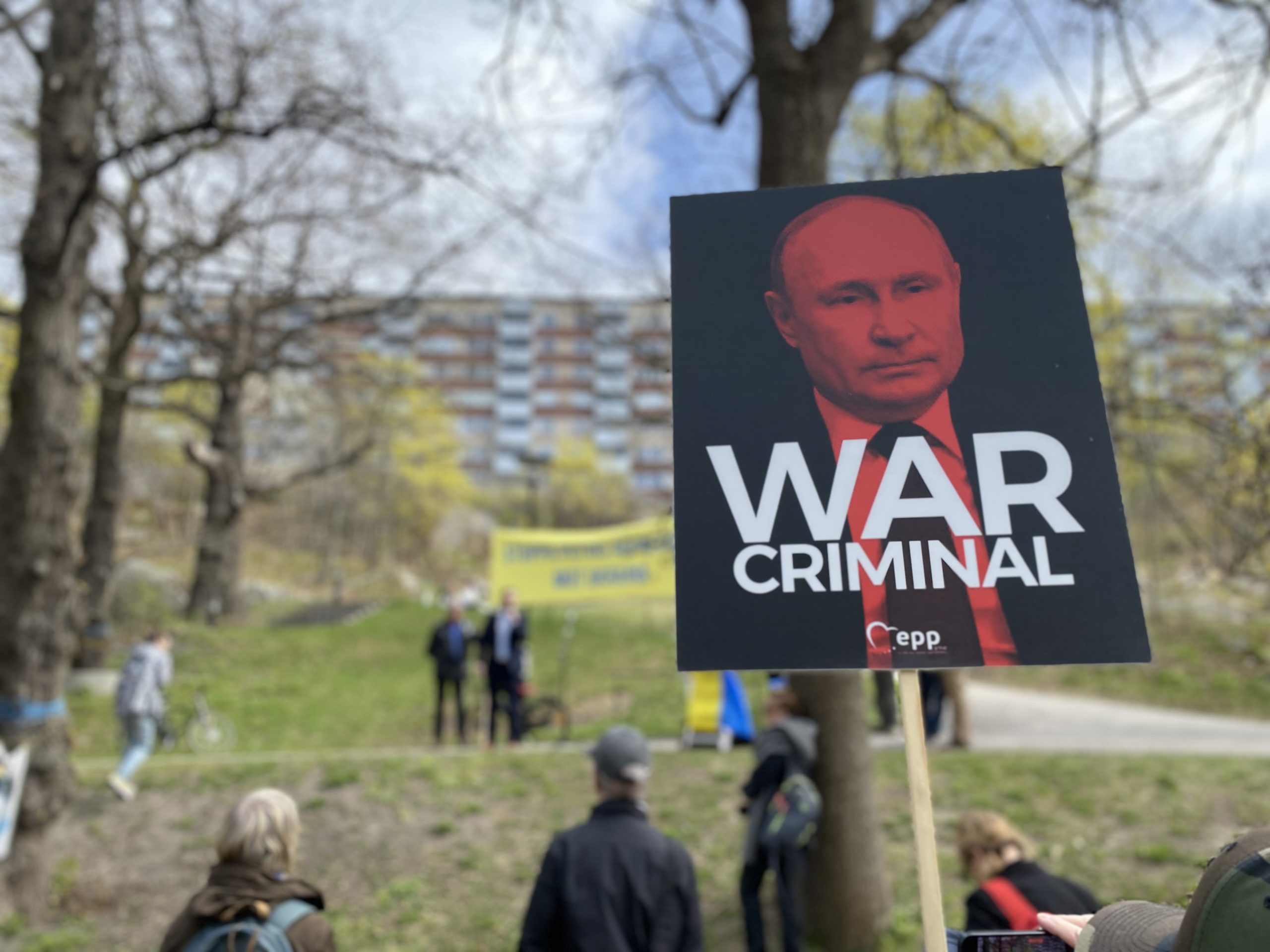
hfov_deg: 67.3
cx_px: 635
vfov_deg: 53.1
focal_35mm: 26
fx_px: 954
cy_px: 476
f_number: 1.8
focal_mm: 4.25
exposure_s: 1/1504
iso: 32
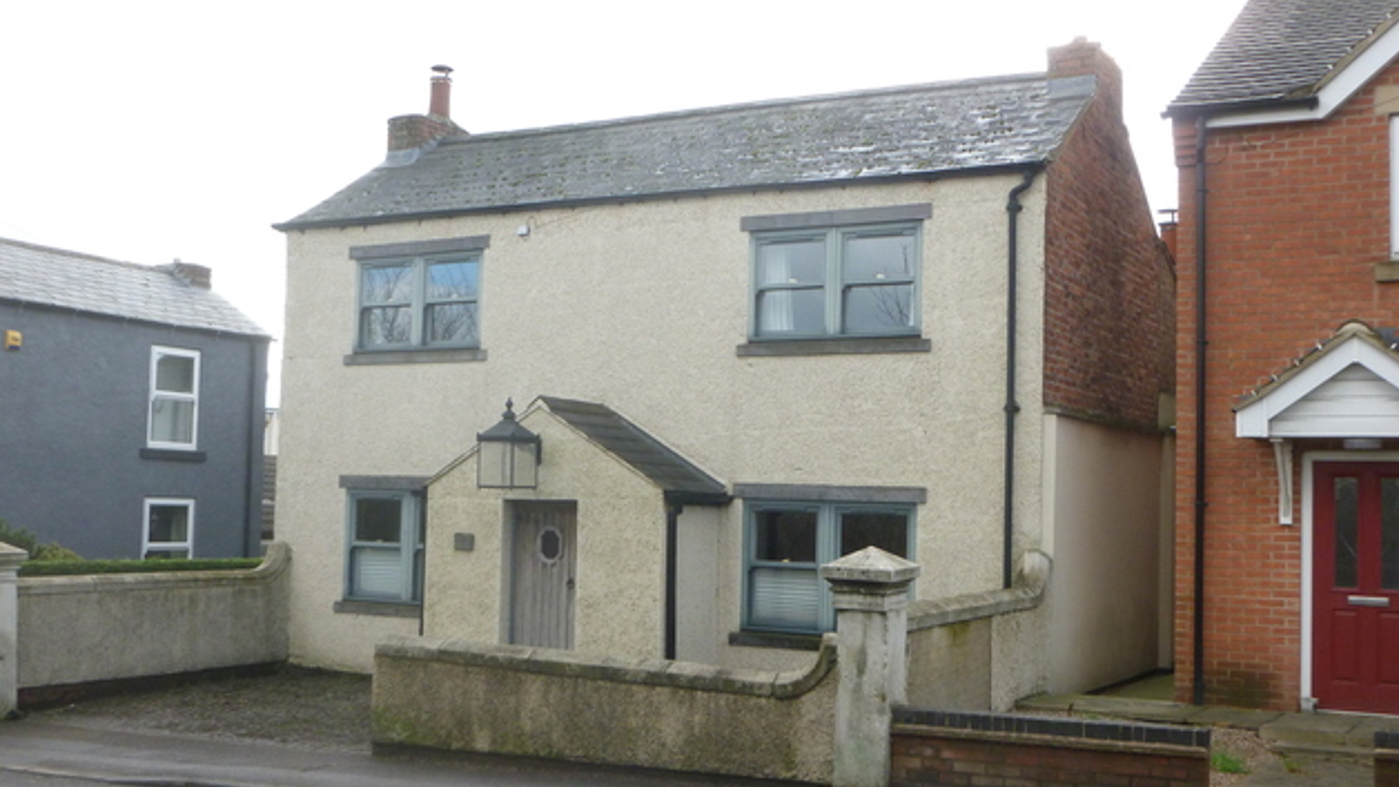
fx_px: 1484
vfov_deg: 29.7
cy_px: 419
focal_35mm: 40
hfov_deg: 50.5
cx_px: 704
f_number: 3.6
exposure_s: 1/500
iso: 250
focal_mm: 6.5
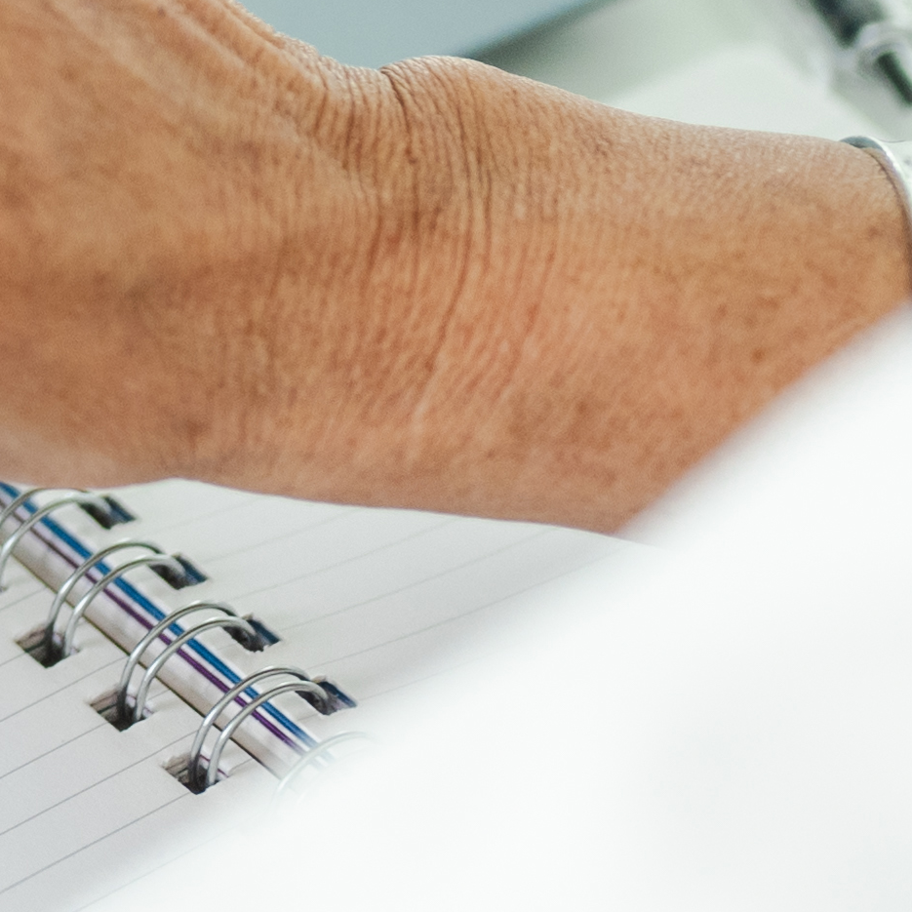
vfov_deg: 6.3
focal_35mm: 275
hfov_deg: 6.1
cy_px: -600
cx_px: -1189
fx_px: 8197
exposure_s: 1/320
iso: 320
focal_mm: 50
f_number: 1.8
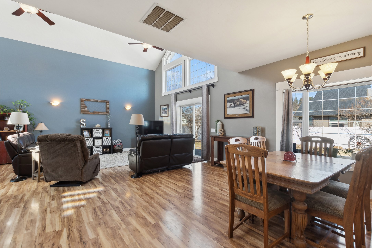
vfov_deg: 77.3
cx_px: 186
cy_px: 124
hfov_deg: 100.4
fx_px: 155
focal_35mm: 15
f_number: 6.3
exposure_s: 1/30
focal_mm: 10
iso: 200
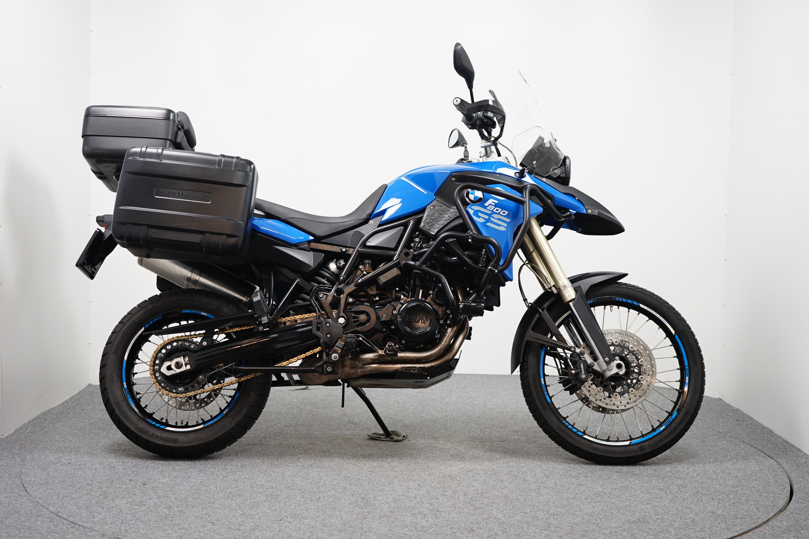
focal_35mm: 47
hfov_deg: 41.9
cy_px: 270
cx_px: 404
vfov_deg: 28.6
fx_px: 1056
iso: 1000
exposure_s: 1/60
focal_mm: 47
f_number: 4.5
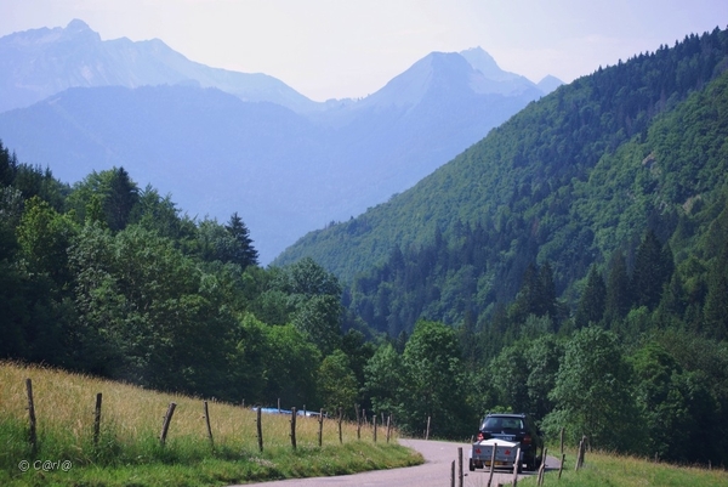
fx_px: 1669
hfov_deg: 24.6
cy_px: 244
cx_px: 364
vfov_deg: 16.6
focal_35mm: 82
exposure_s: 1/160
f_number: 6.3
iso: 100
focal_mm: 55
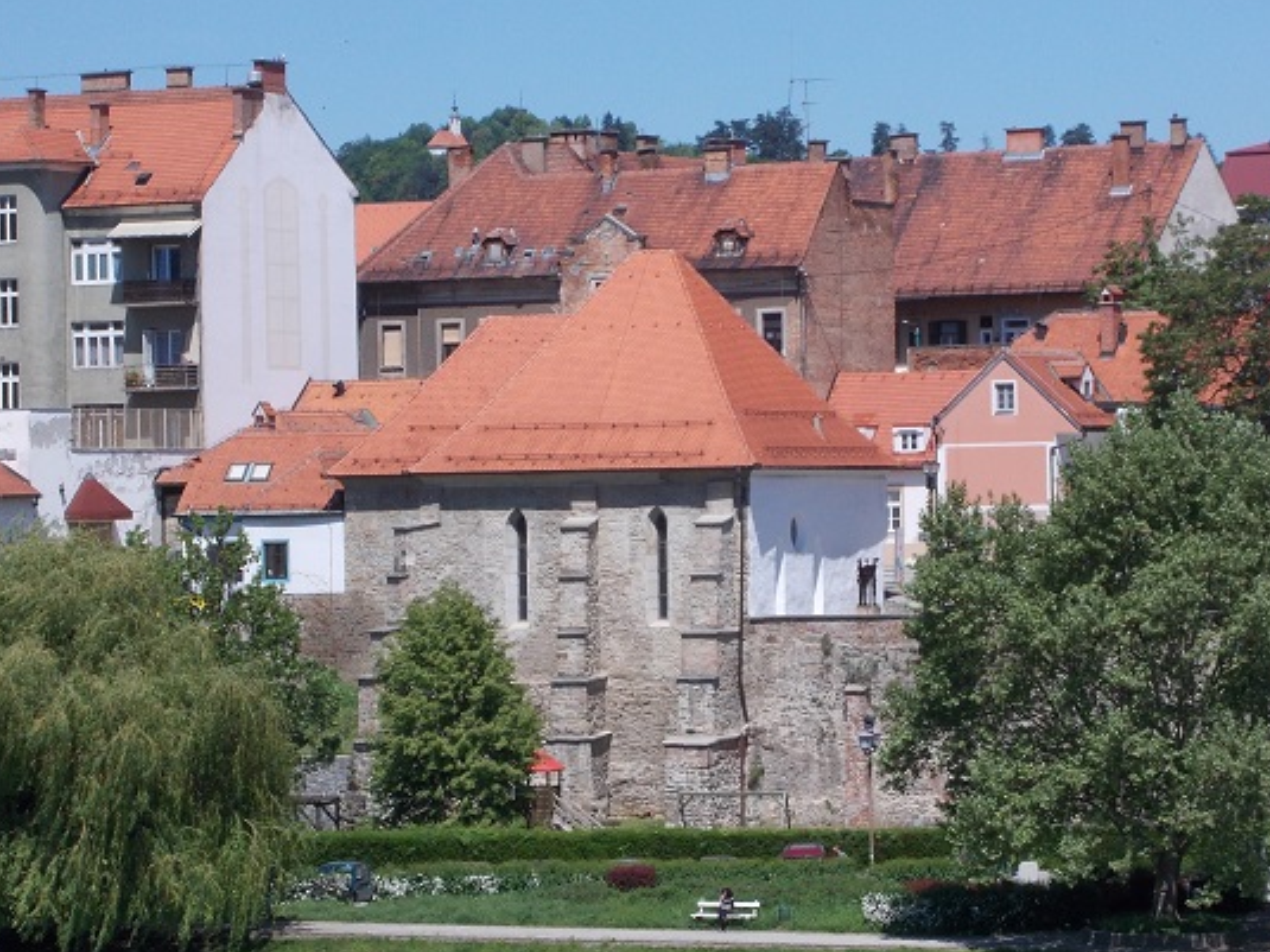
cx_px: 646
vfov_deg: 9.4
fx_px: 5759
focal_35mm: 157
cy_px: 515
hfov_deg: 12.6
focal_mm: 20
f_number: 6.8
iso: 80
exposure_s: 1/320
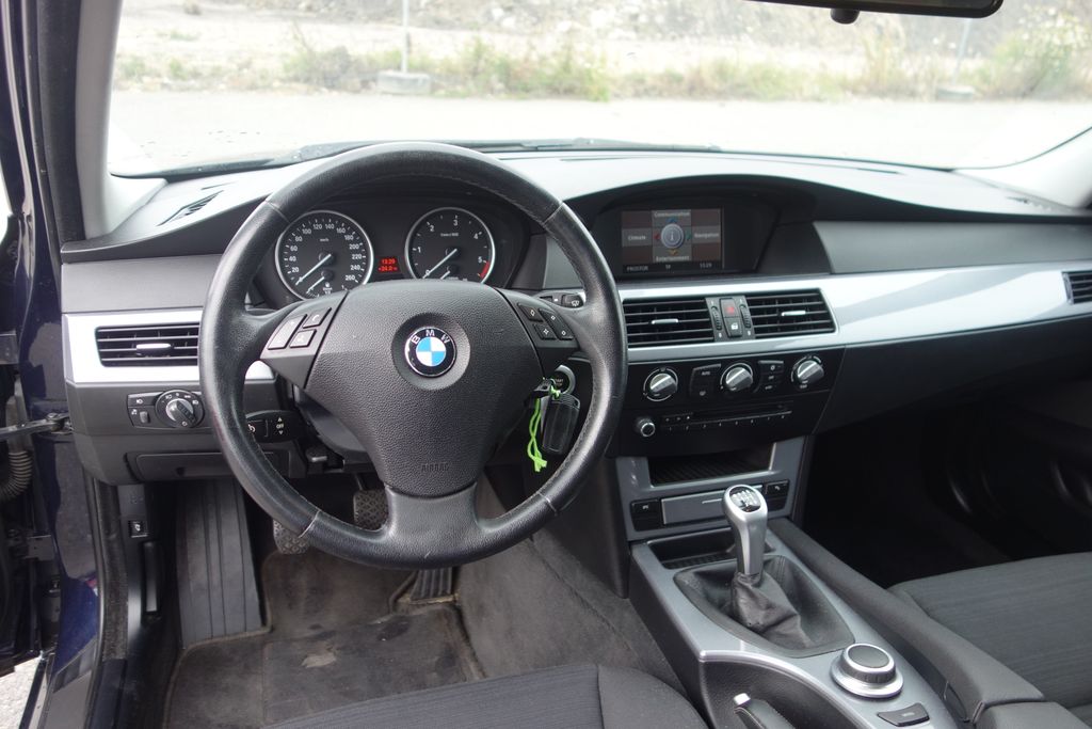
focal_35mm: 28
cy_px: 364
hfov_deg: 65.5
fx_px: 849
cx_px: 546
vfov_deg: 46.4
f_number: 2
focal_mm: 10.4
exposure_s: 1/160
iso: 125
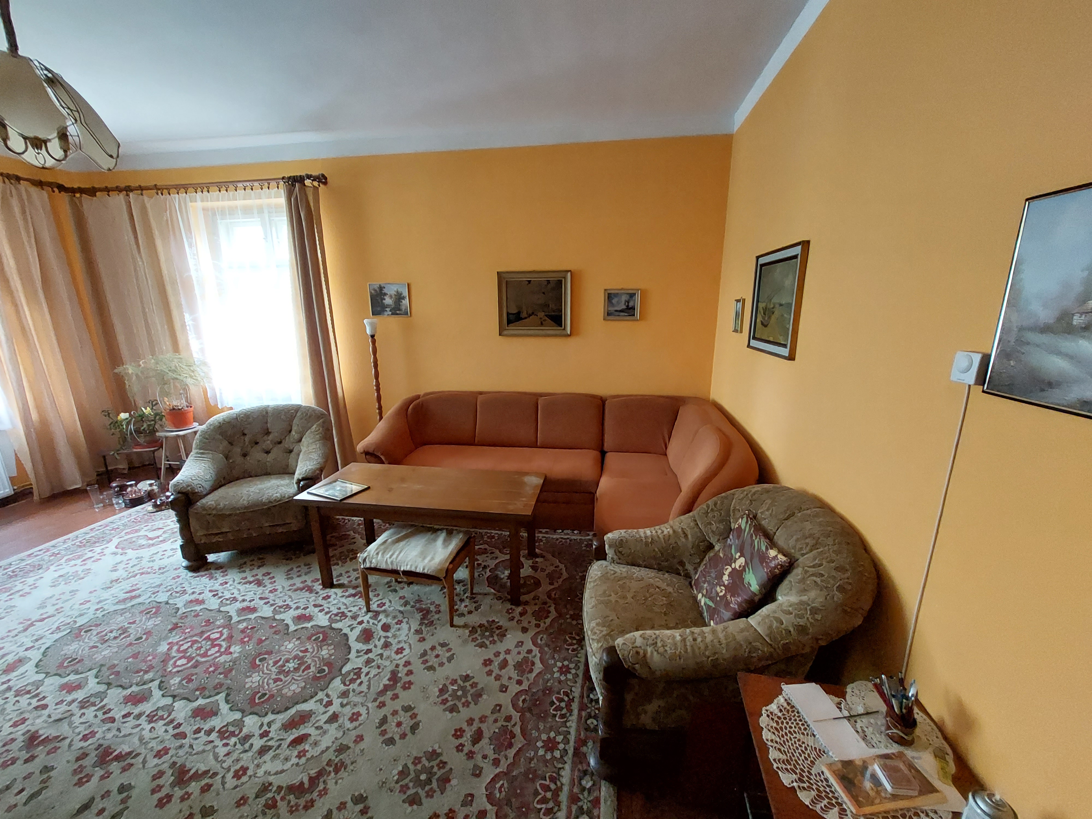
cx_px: 546
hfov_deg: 106.2
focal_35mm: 13
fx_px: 410
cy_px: 410
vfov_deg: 89.9
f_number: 2.2
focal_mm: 1.74
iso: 640
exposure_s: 1/25
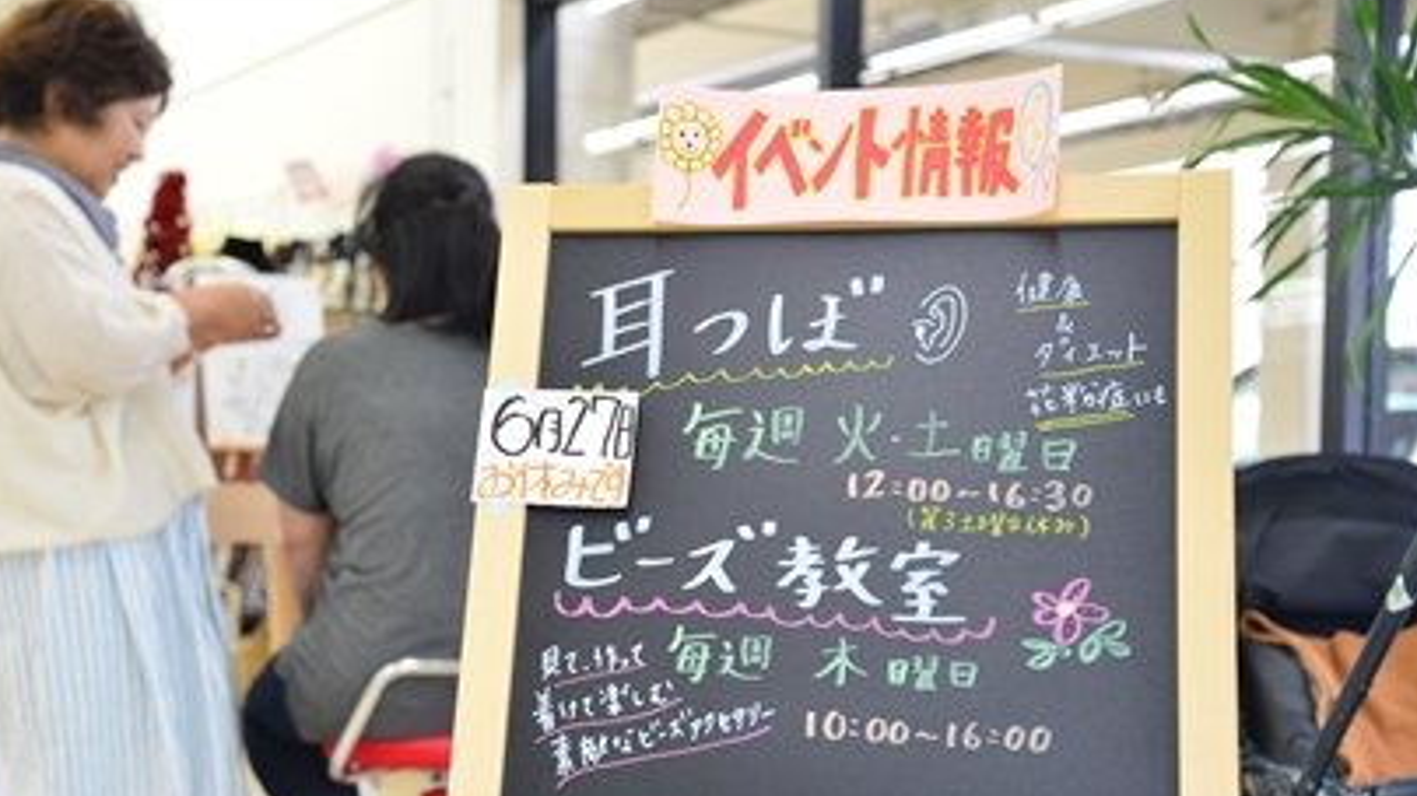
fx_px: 2104
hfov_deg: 37.2
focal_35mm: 56
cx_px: 645
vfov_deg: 21.4
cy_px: 498
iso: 1800
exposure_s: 1/160
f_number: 4.2
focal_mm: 48
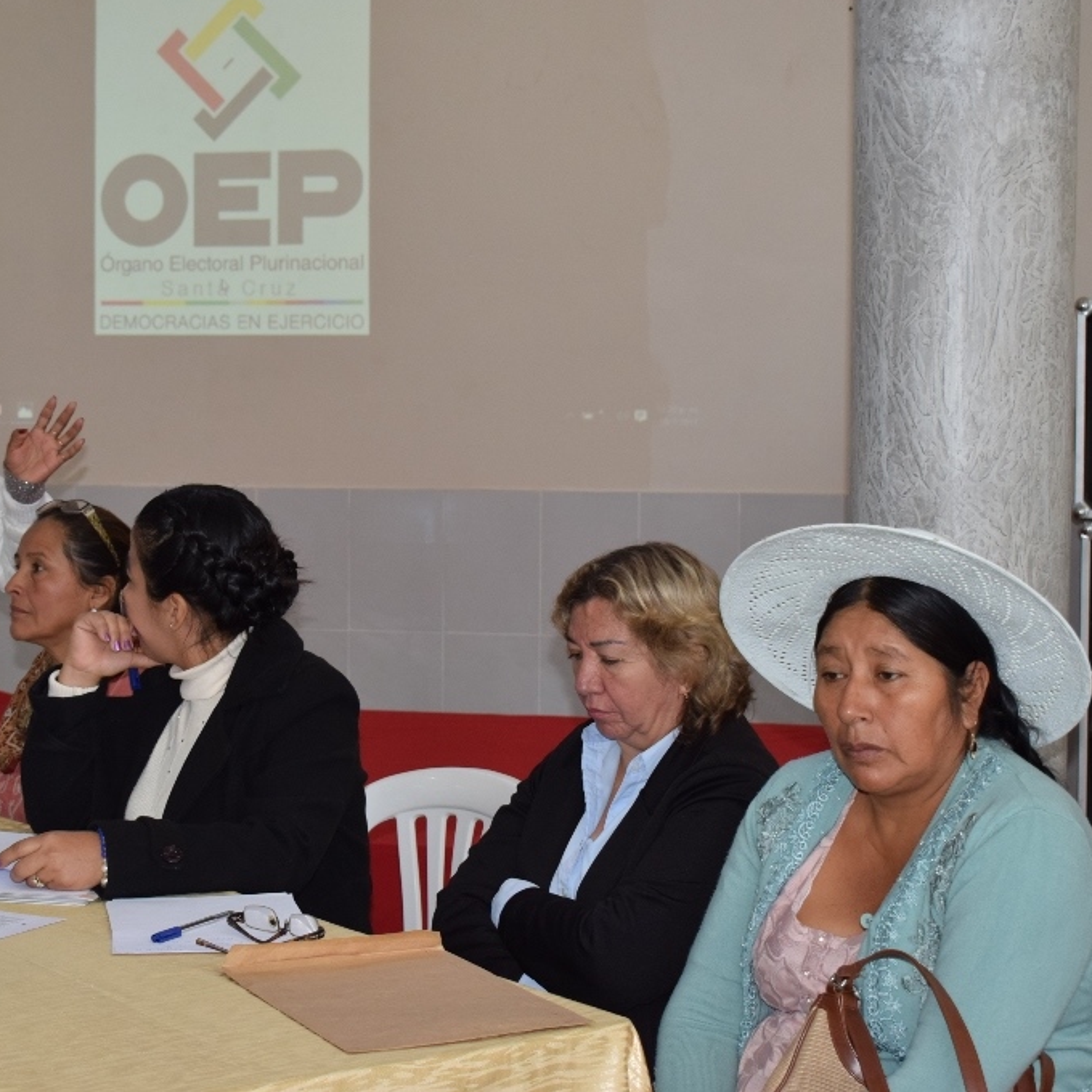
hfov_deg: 23.6
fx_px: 2605
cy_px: 544
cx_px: 432
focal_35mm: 73
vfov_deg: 23.7
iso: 800
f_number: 6.3
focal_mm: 38
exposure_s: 1/200
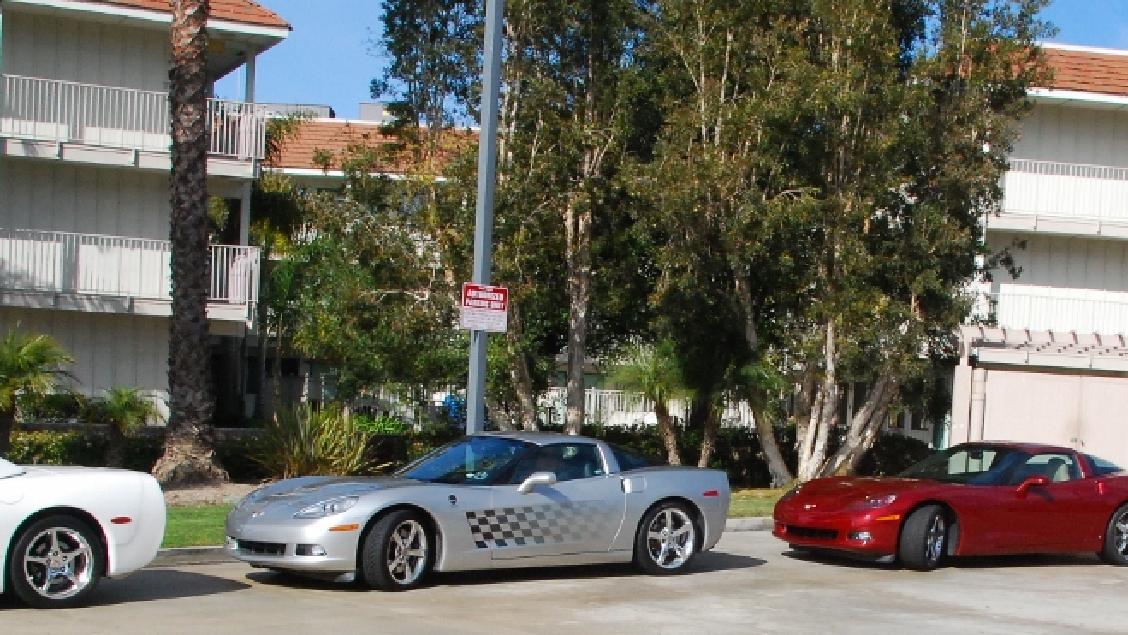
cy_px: 559
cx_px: 750
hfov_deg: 37.4
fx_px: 1645
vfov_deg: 21.4
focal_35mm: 55
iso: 800
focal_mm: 18
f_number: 13
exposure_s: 1/640
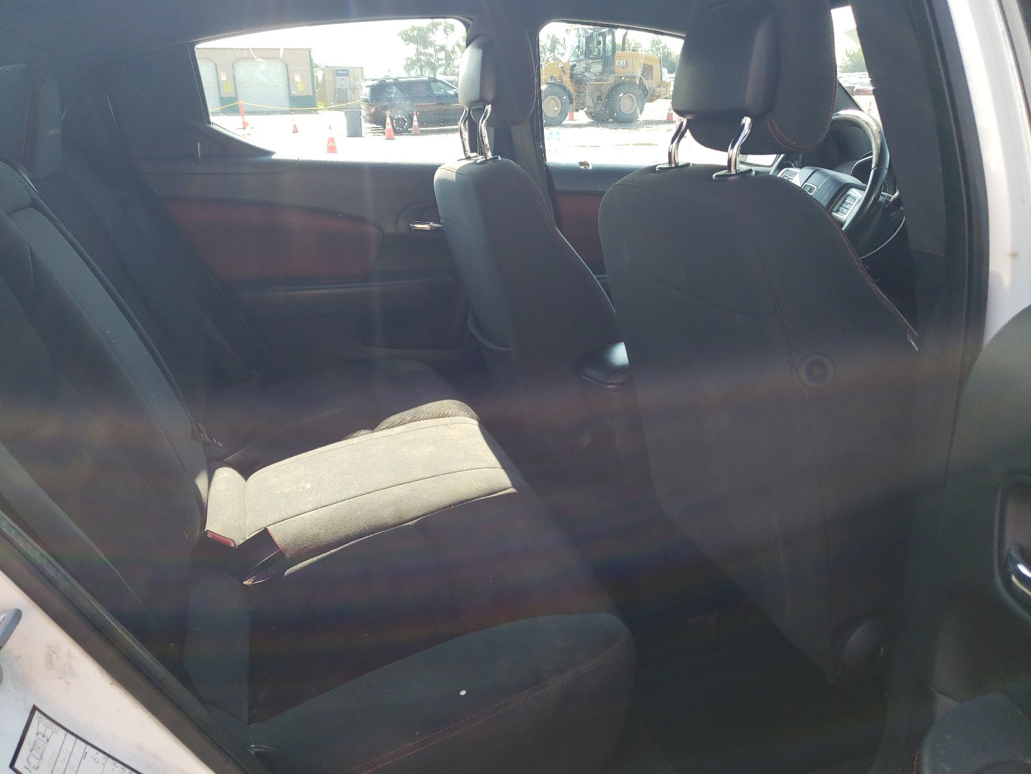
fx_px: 774
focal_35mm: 26
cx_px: 516
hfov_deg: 67.3
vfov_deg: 53.1
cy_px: 387
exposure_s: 1/385
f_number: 1.5
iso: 50
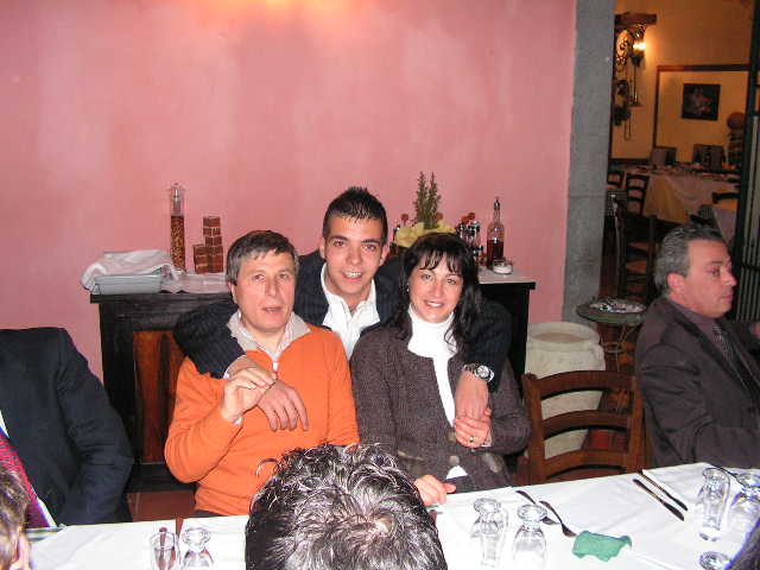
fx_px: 790
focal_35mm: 36
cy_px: 285
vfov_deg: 39.7
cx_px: 380
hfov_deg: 51.4
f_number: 3.2
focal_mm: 6
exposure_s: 1/40
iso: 200
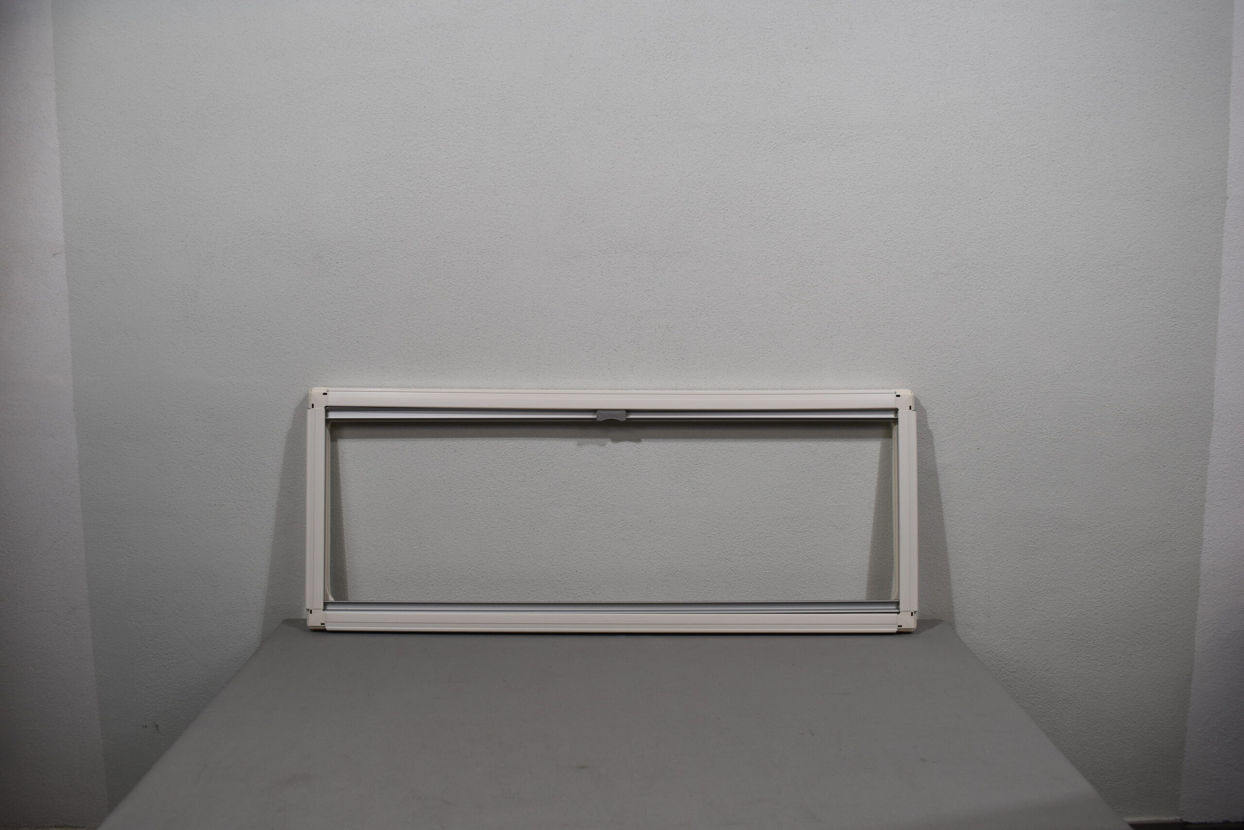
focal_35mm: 32
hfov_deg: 59.5
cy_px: 415
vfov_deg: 41.7
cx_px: 622
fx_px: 1088
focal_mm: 21
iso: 250
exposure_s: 1/125
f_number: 5.6
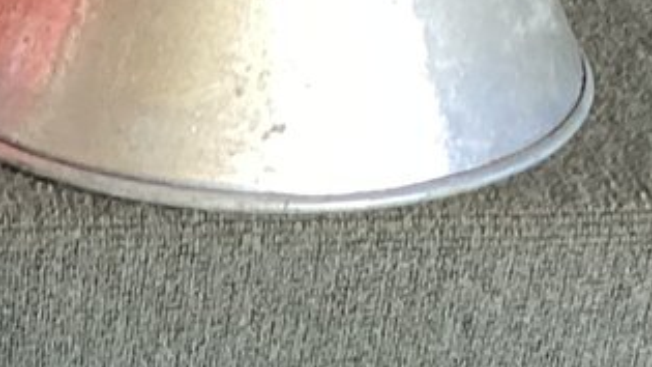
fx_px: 2800
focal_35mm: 162
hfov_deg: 12.7
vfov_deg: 6.9
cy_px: 984
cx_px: -303
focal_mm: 3.3
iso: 200
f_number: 2.4
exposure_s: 1/60
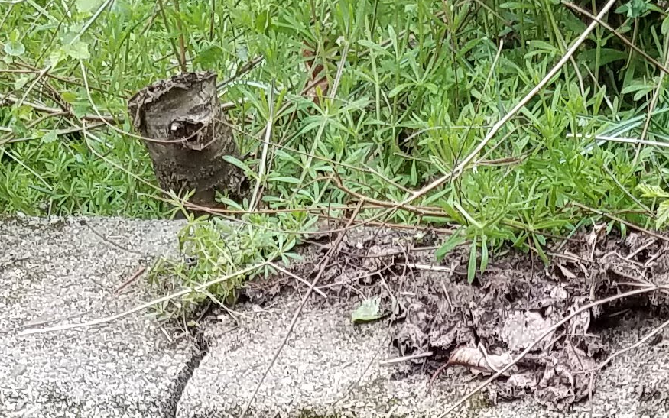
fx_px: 2316
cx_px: 523
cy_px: 1121
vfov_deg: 8.9
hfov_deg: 16.3
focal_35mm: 127
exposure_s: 1/250
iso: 40
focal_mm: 4.2
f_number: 1.7
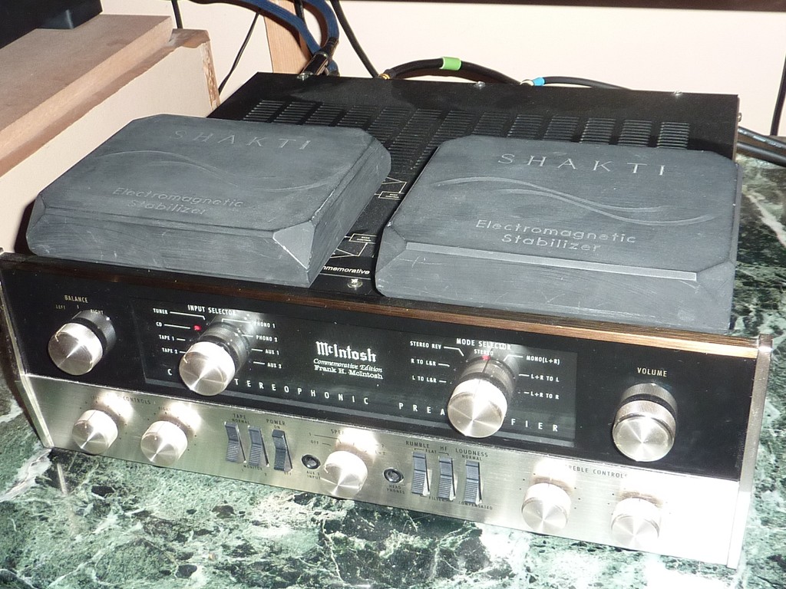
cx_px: 393
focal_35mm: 45
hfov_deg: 42.1
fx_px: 1022
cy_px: 294
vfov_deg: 32.2
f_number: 3.3
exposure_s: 1/30
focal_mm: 4.1
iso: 125
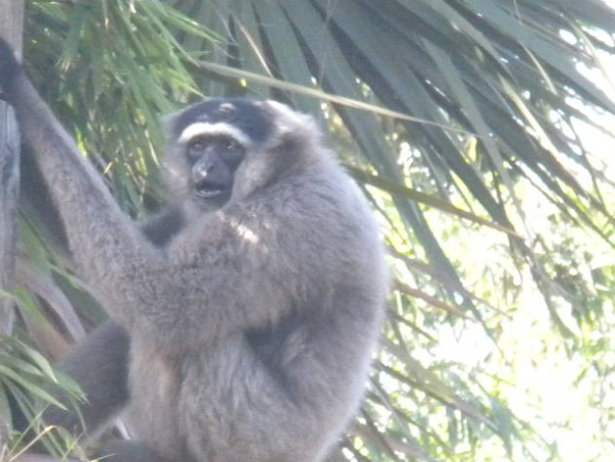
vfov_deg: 2.5
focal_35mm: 607
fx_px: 10790
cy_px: 299
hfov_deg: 3.3
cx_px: 202
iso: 491
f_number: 5.2
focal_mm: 42.1
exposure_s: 1/298
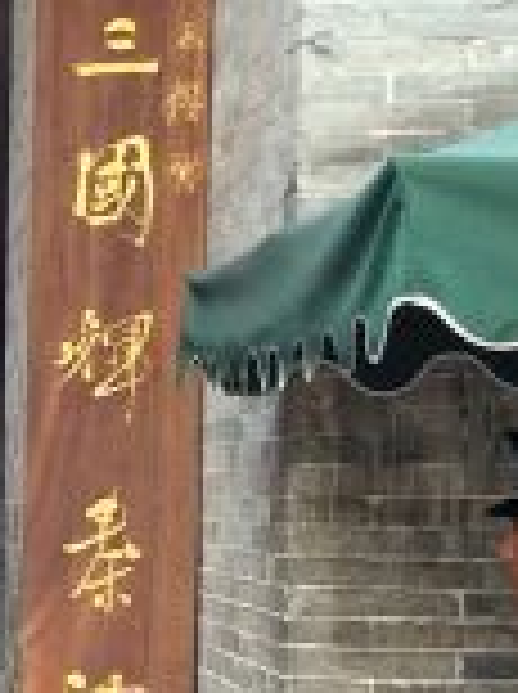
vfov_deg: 12.6
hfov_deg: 8.6
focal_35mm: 156
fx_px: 3121
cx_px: -748
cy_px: 558
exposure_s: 1/60
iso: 50
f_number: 2.2
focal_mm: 4.12
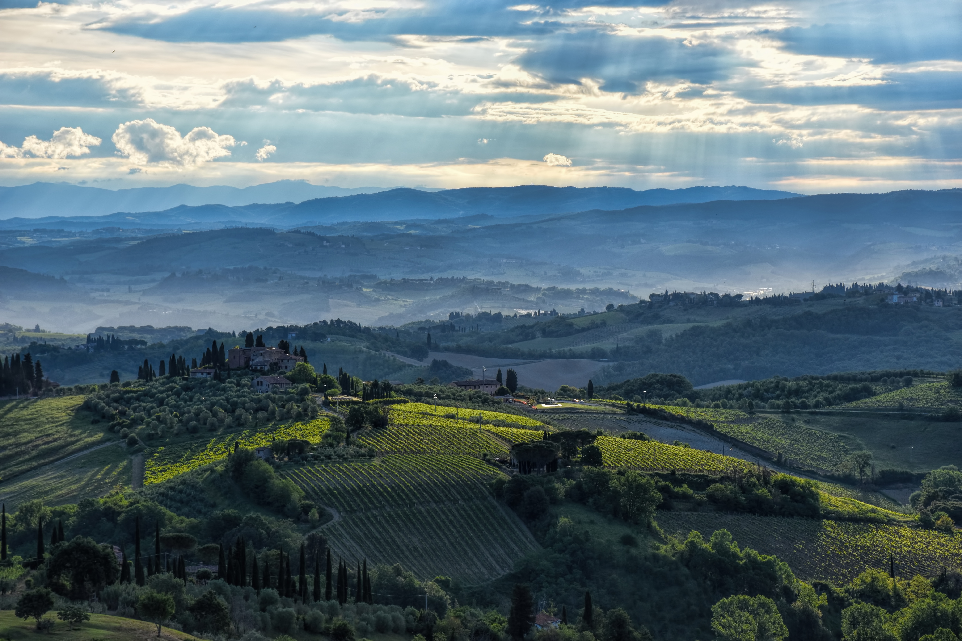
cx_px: 481
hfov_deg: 18.2
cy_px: 320
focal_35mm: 112
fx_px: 3006
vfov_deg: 12.2
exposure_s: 1/500
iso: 200
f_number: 8
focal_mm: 75
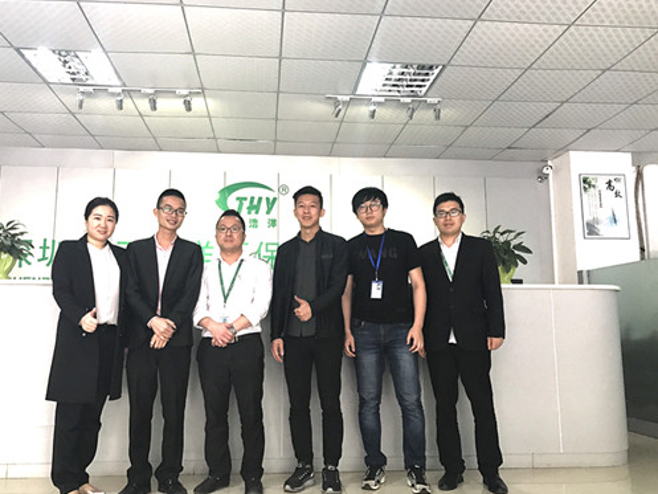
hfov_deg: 59.9
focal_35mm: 30
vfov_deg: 46.8
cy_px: 254
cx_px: 312
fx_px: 570
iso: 40
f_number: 1.8
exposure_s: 1/25
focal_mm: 3.99
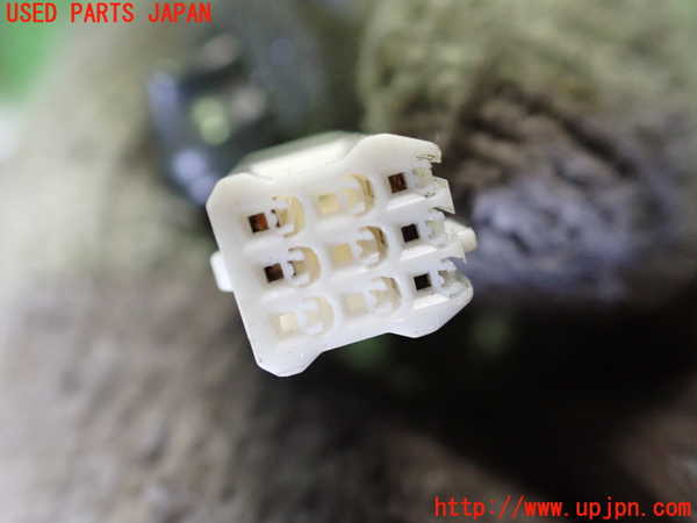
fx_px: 604
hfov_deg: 60.0
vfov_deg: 46.8
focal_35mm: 30
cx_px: 348
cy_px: 262
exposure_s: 1/30
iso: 800
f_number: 2.3
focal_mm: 5.4
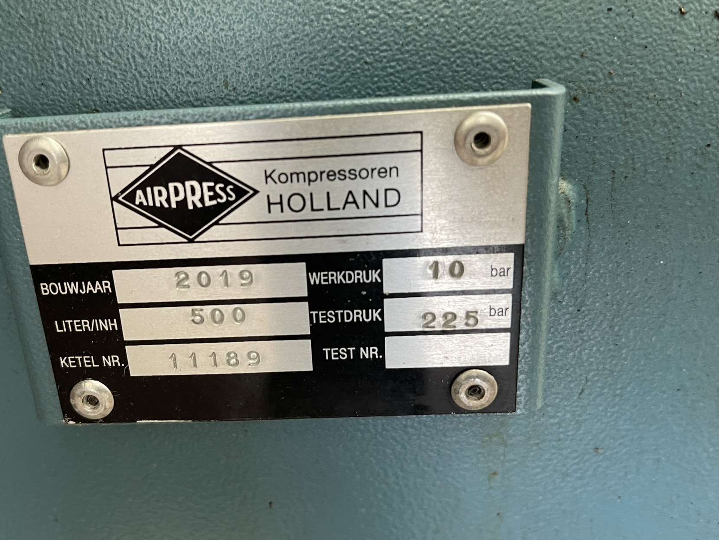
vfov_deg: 45.4
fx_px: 644
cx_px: 305
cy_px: 274
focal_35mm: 31
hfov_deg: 58.1
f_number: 1.6
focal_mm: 5.1
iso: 200
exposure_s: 1/50
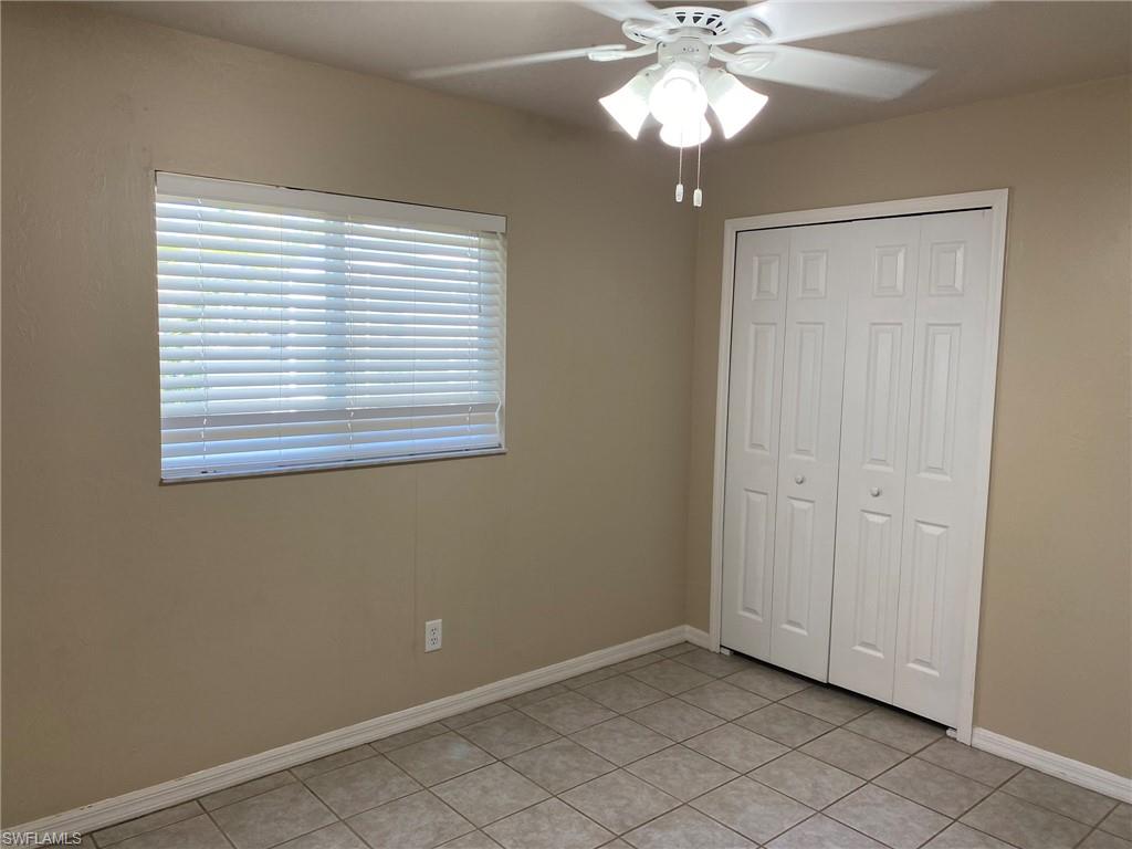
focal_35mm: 26
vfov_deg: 53.1
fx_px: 850
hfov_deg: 67.3
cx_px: 566
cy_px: 424
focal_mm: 4.25
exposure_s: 1/60
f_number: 1.8
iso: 64
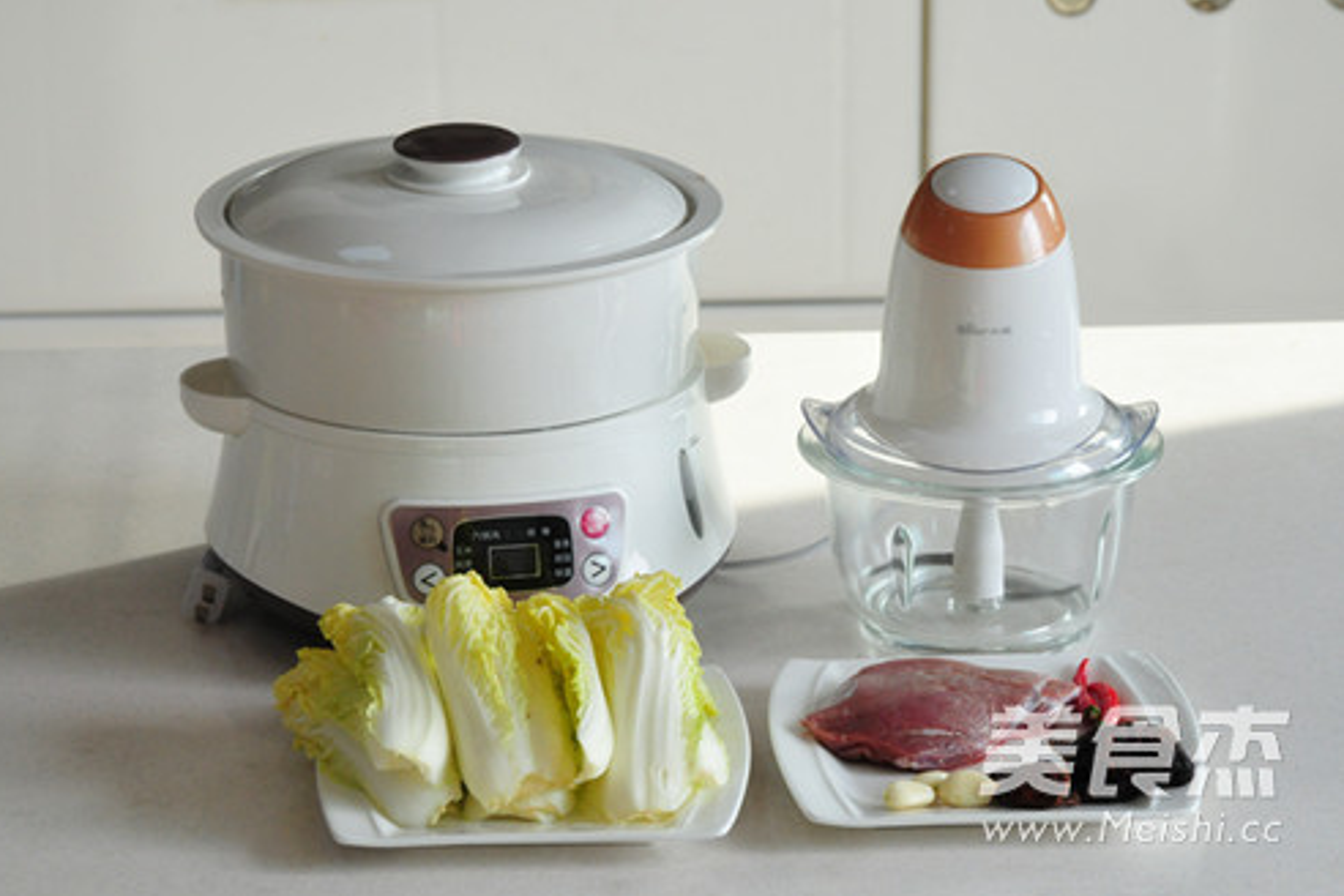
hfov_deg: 15.0
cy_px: 449
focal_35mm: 137
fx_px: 5114
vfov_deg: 10.0
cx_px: 667
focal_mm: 90
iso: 1250
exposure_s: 1/320
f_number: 10
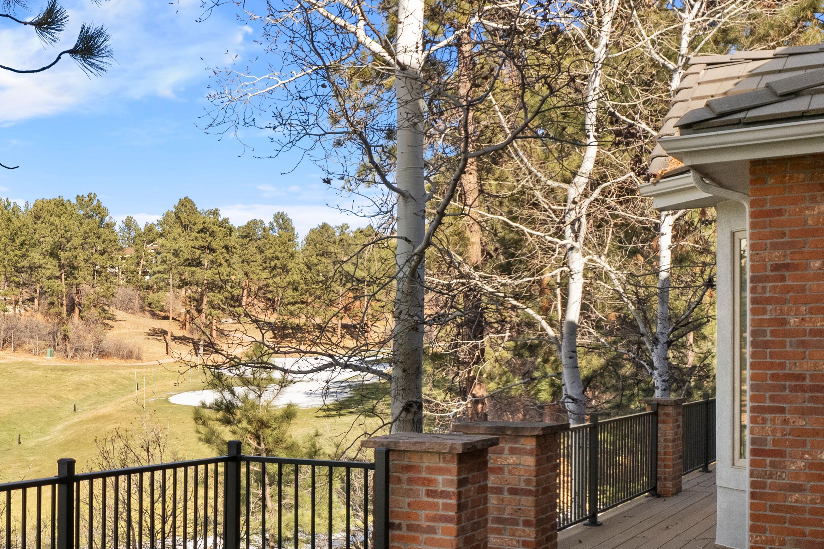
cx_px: 70
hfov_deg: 38.8
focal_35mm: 47
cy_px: 346
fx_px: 1075
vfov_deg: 28.5
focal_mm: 8.38
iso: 100
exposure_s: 1/400
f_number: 2.8
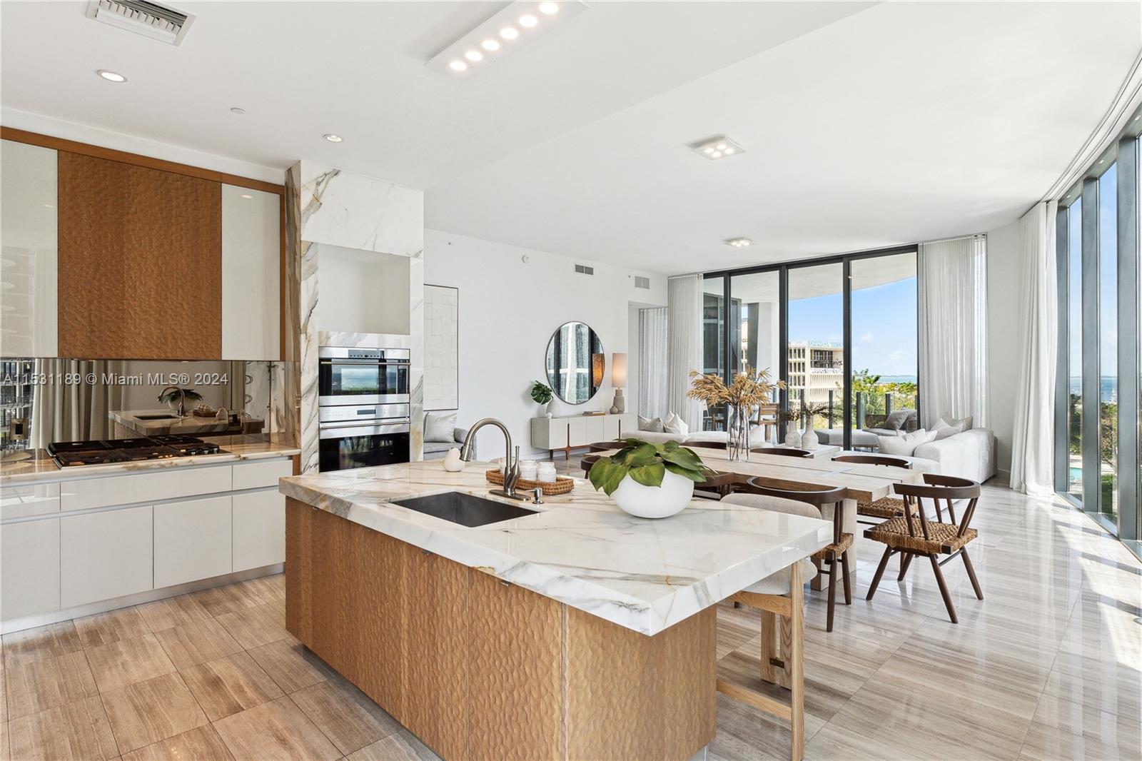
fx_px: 571
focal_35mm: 18
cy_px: 380
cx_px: 571
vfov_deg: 67.4
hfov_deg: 90.0
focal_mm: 12
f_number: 8
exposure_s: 1/125
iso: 400
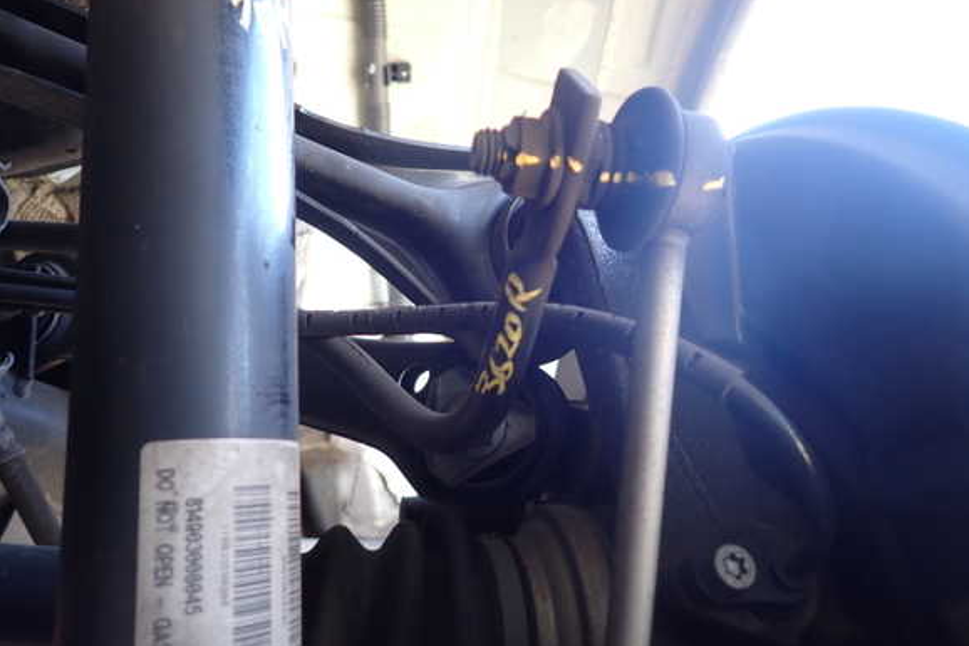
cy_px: 332
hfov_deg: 67.4
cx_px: 474
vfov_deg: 47.9
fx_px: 726
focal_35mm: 27
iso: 200
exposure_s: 1/60
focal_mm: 4.5
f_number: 2
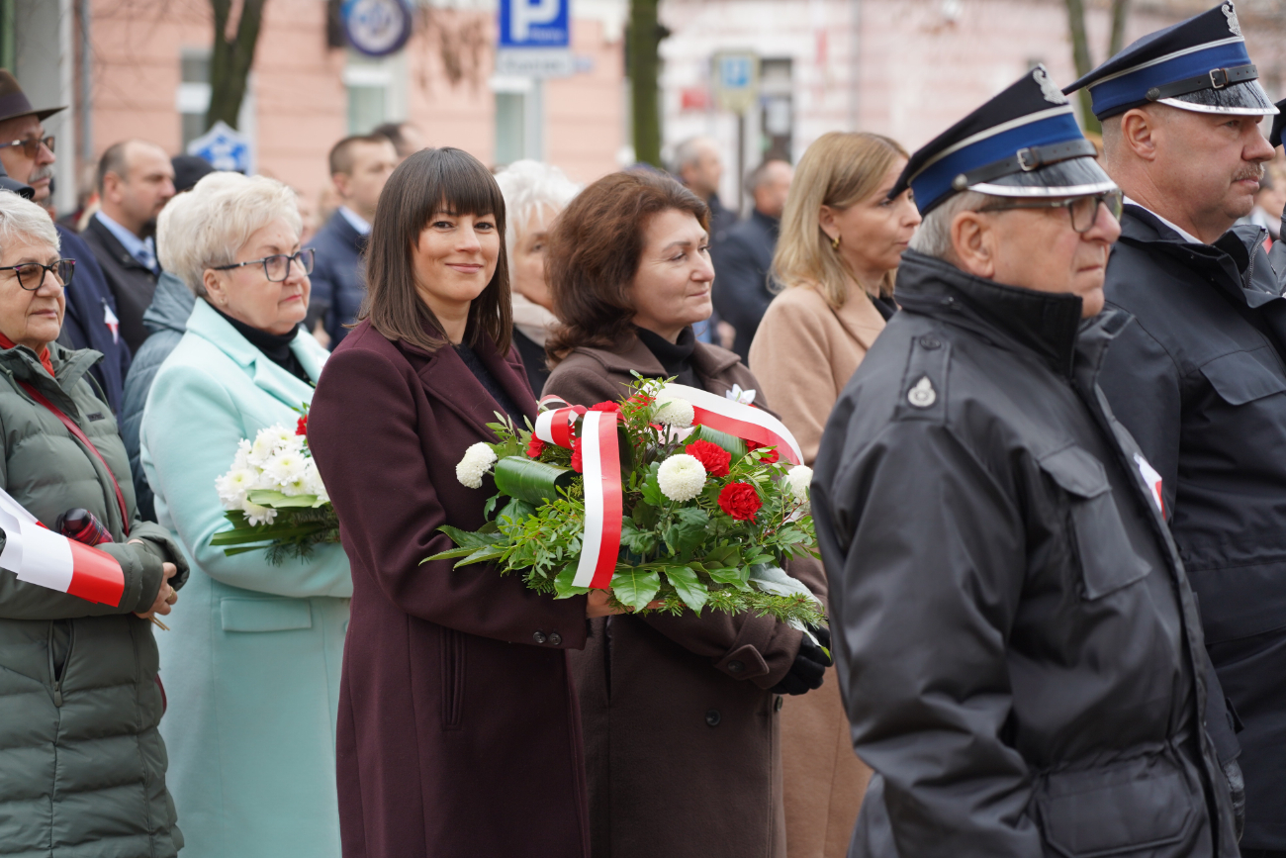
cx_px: 643
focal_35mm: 105
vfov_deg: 13.0
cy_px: 429
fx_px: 3751
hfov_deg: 19.5
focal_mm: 105
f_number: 4
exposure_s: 1/100
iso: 250
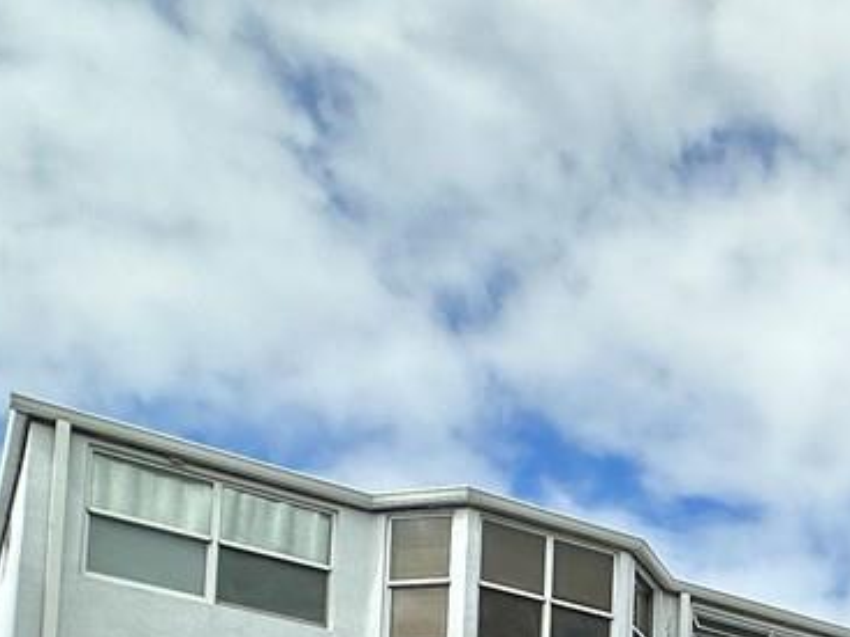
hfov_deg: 27.3
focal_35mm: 61
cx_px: 1058
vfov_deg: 19.6
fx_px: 1497
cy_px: 1054
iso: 50
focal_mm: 2.22
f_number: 2.2
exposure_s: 1/2174
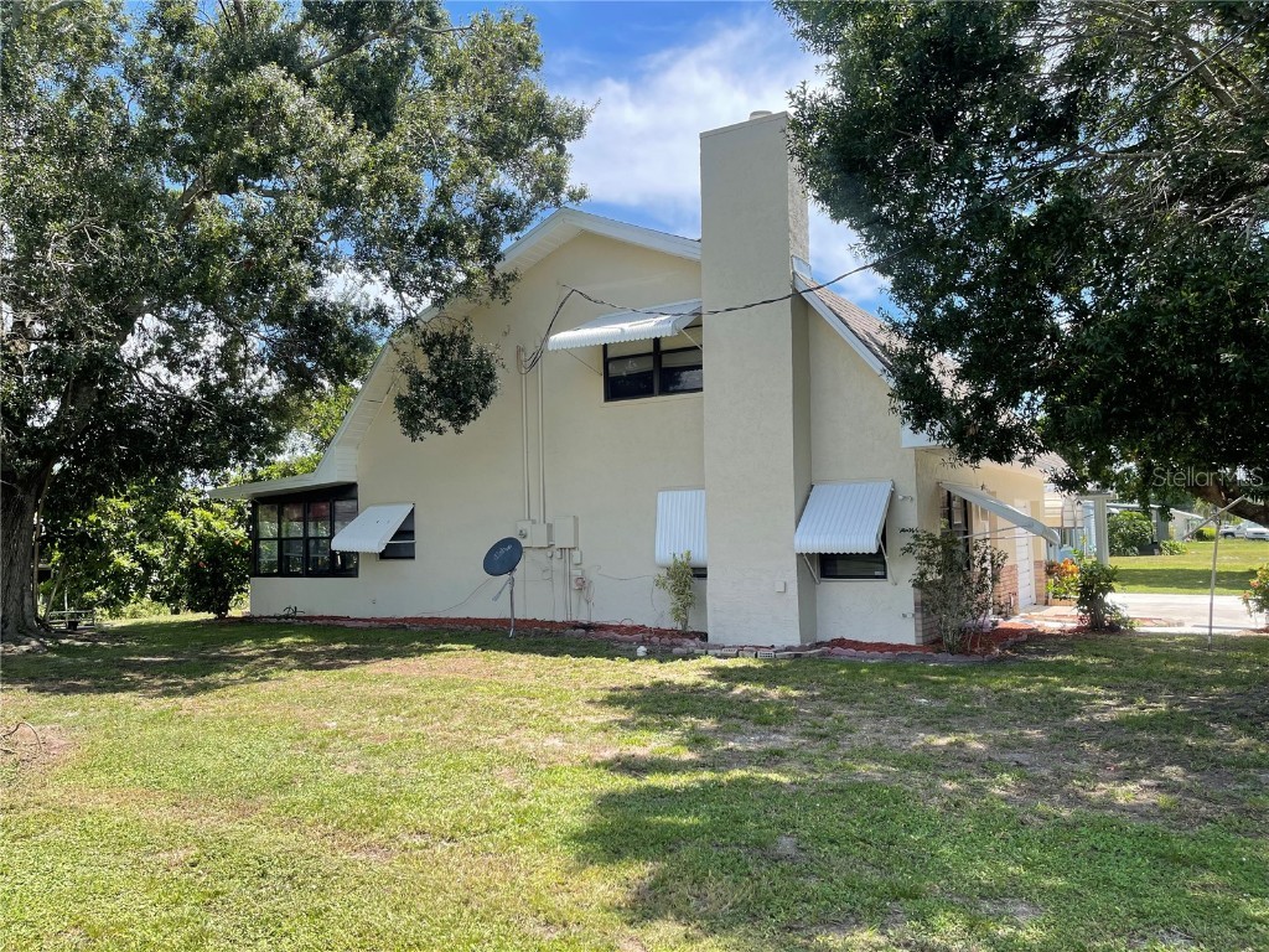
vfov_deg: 54.9
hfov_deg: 69.4
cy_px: 476
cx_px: 634
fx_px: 916
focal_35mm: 25
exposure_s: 1/1200
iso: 32
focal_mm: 5.1
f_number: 1.6
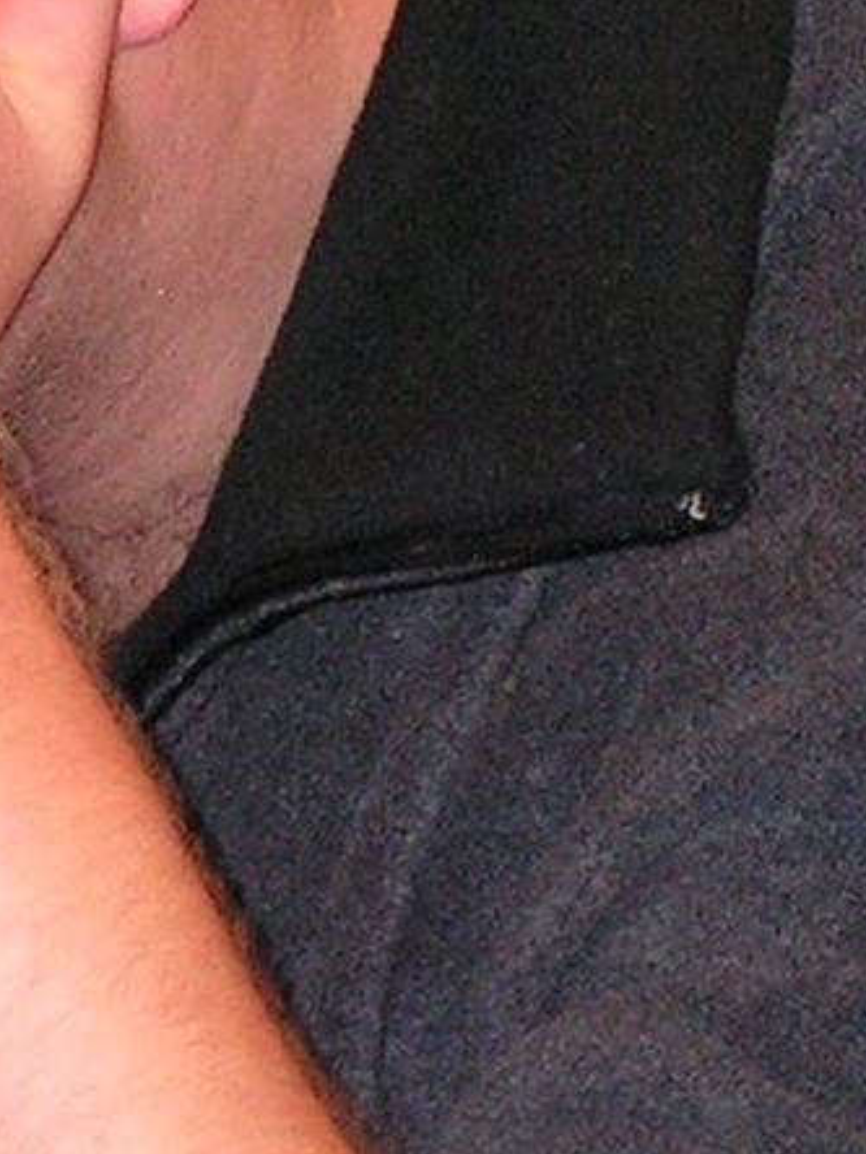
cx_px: -361
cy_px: 435
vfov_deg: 5.2
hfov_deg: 3.9
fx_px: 12809
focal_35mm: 384
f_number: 3.3
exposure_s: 1/80
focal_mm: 13.4
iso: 200
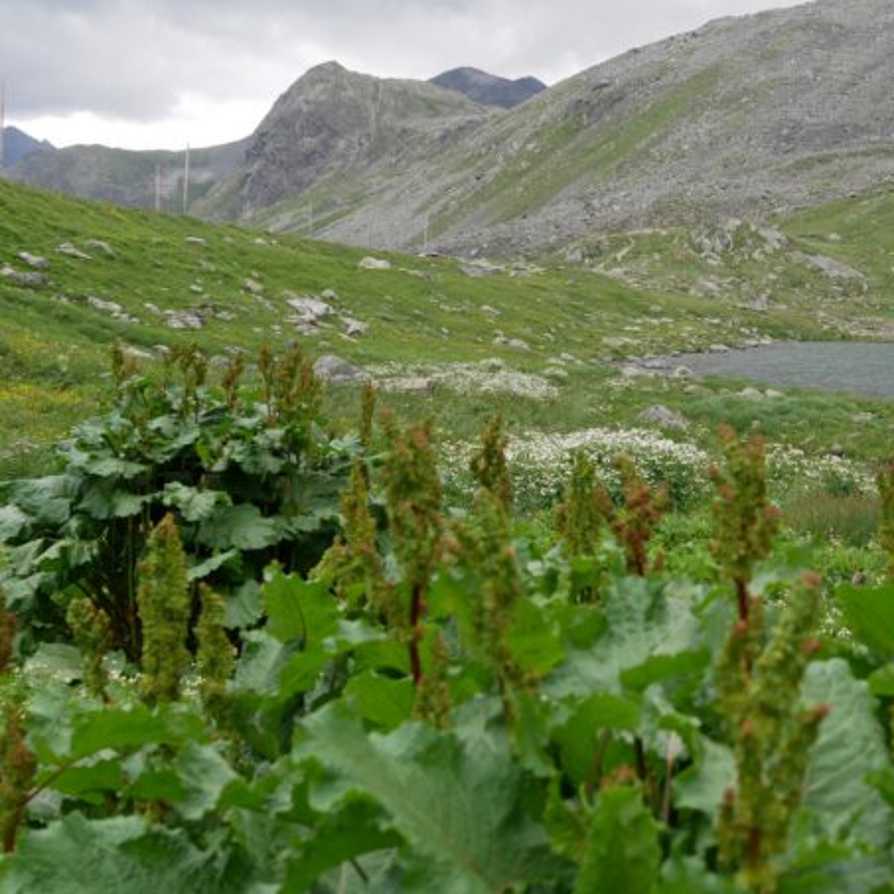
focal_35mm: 51
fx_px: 1490
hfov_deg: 32.4
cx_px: 726
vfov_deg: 33.3
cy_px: 373
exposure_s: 1/160
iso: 200
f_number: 5
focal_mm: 17
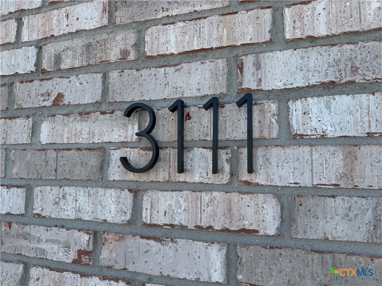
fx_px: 265
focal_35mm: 24
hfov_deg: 71.6
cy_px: 143
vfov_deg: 56.8
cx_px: 191
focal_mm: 6.76
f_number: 1.78
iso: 80
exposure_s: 1/1524
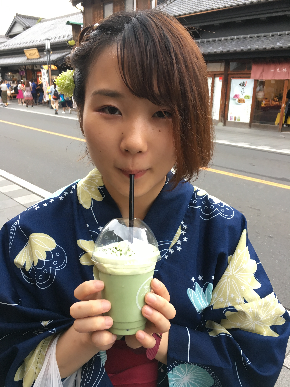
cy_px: 194
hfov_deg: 48.2
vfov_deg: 61.7
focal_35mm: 29
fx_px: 324
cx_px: 145
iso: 25
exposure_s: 1/30
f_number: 2.2
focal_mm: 4.15
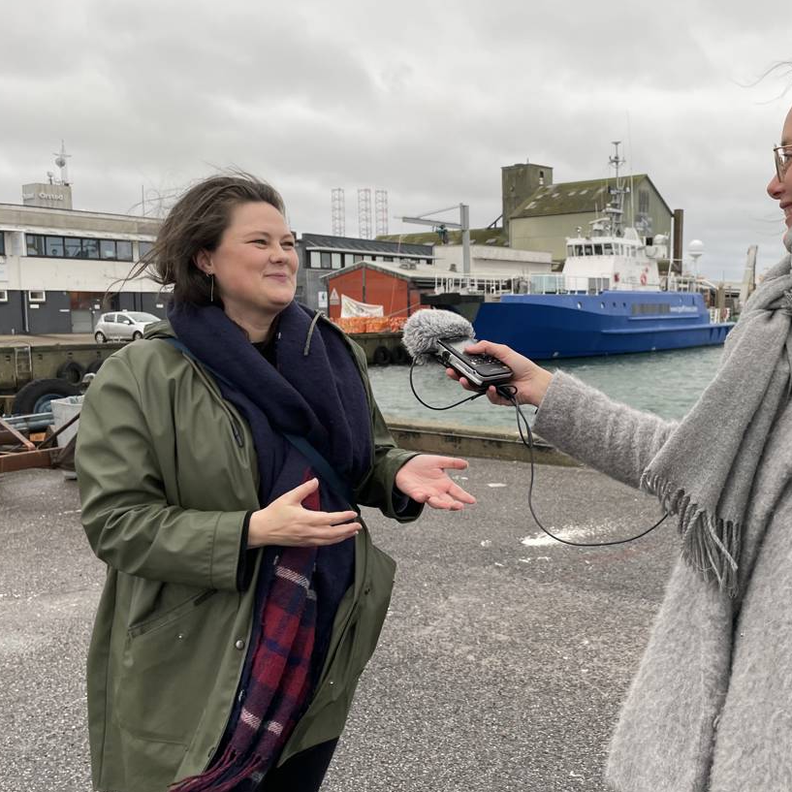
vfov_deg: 46.0
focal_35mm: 36
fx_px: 932
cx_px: 547
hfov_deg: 45.1
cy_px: 410
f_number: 1.6
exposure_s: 1/188
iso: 32
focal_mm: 4.2
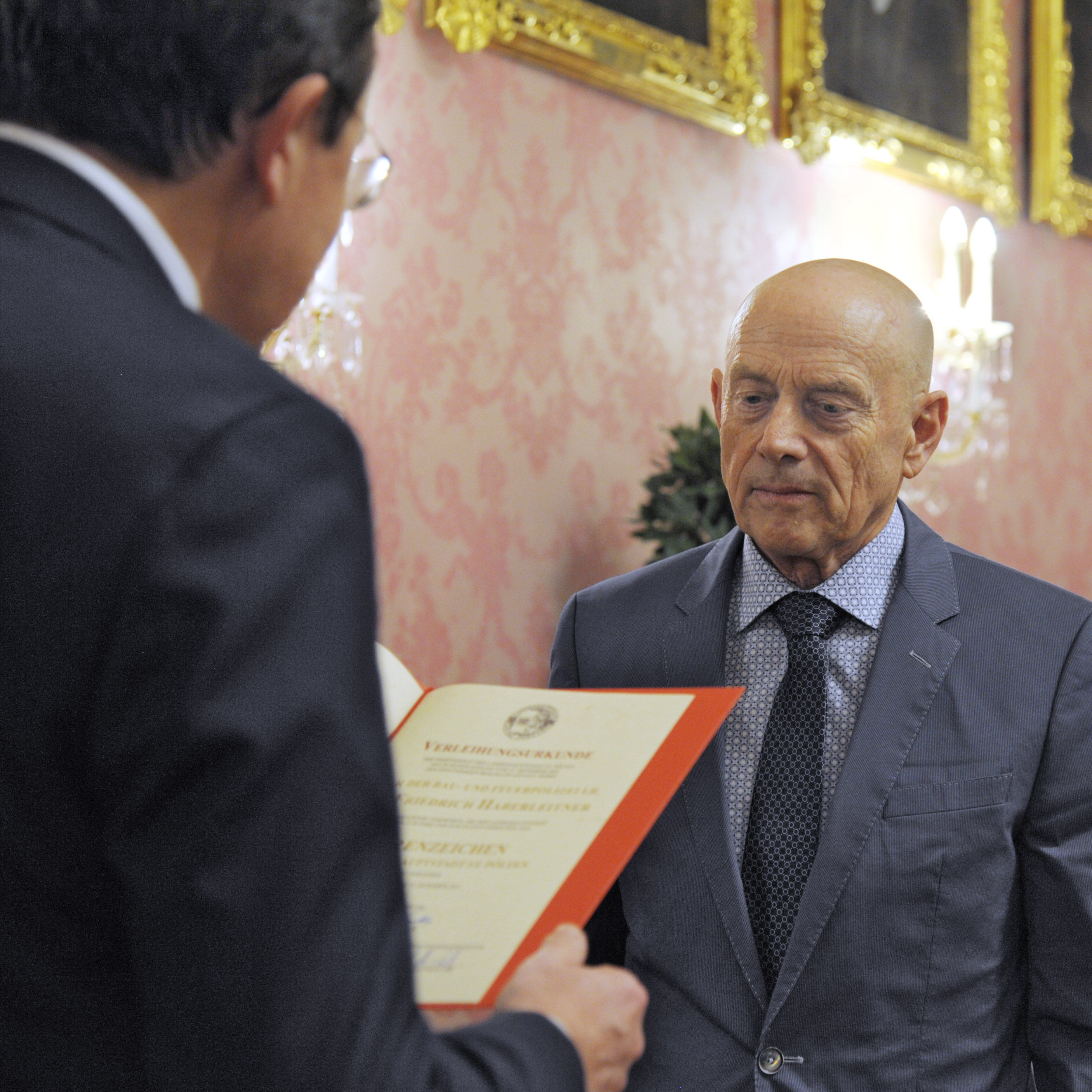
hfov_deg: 19.2
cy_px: 545
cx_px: 744
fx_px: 3212
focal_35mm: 90
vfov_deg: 19.3
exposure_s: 1/100
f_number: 4.5
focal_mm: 70
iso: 1250
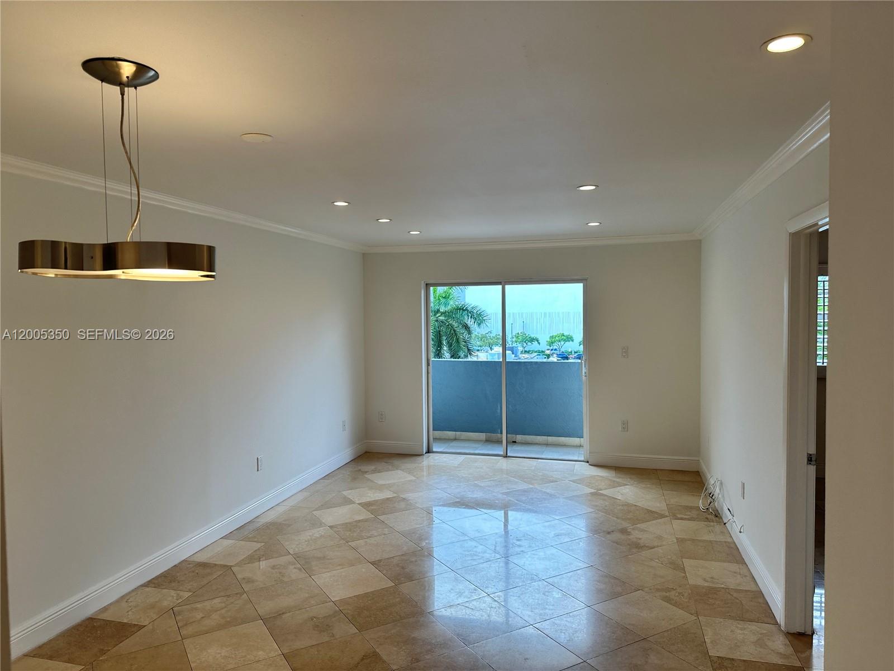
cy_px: 336
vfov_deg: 56.8
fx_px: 620
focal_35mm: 24
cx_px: 447
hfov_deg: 71.6
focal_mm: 6.86
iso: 64
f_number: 1.78
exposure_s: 1/127
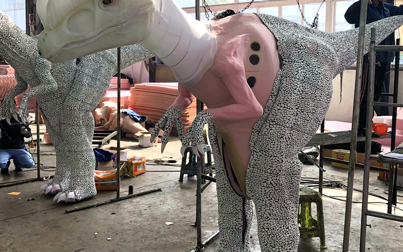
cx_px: 190
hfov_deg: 51.5
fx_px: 417
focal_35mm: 38
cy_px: 124
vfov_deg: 33.6
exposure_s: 1/121
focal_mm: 4
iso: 20
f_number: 1.8
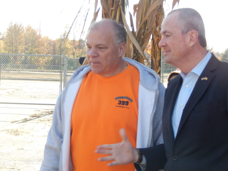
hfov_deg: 18.7
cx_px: 114
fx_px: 692
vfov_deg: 14.1
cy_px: 86
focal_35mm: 105
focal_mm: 18.7
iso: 125
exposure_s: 1/160
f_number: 4.5
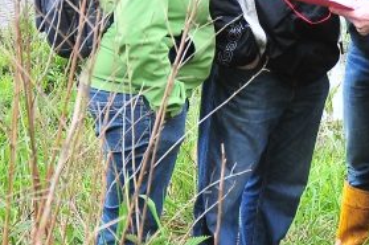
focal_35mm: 121
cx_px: 397
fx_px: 1238
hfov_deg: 16.5
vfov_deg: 11.2
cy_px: 38
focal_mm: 22
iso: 200
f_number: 3.5
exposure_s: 1/80
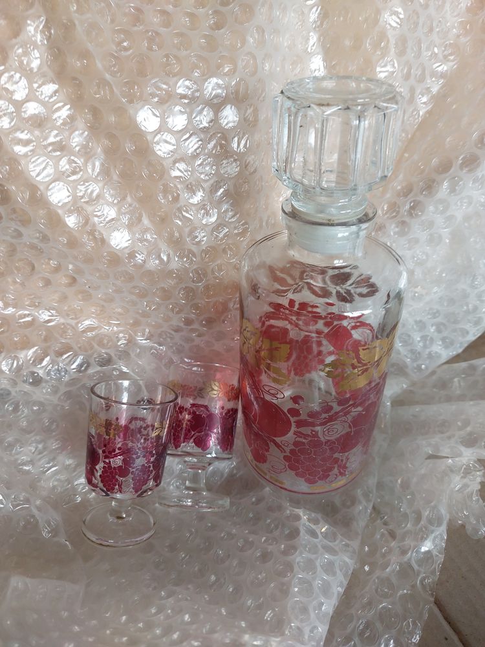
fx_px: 467
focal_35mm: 25
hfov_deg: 54.9
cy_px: 324
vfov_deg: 69.4
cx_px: 242
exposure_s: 1/100
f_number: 1.8
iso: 100
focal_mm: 5.23
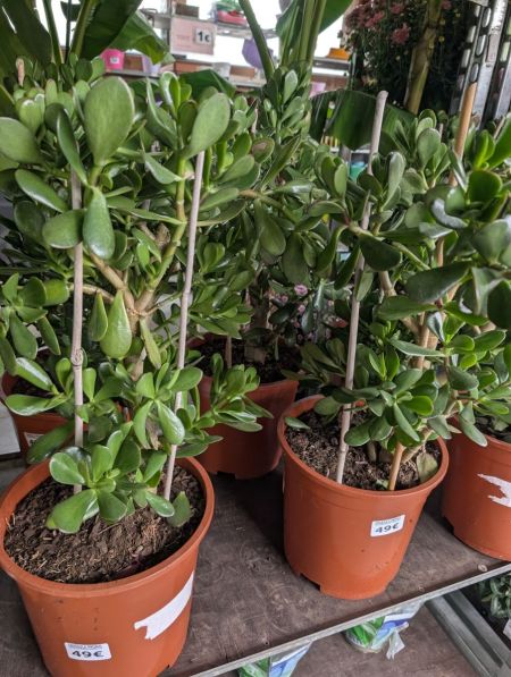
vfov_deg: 71.5
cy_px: 338
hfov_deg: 57.0
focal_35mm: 24
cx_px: 256
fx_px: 471
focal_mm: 6.9
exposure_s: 1/100
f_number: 1.68
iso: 138
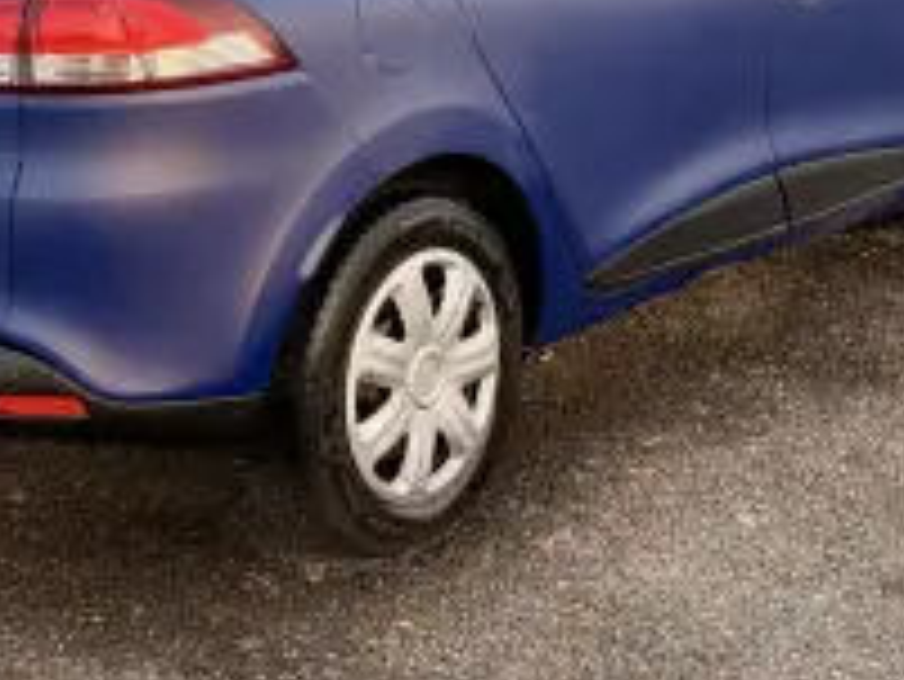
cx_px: 324
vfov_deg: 17.0
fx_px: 2247
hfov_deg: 22.7
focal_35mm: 86
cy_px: 86
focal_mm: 6.76
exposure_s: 1/121
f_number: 1.78
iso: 80
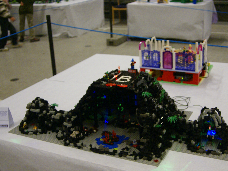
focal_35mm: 48
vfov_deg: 30.3
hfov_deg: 39.6
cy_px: 89
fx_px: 316
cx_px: 122
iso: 400
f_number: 4
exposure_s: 1/40
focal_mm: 28
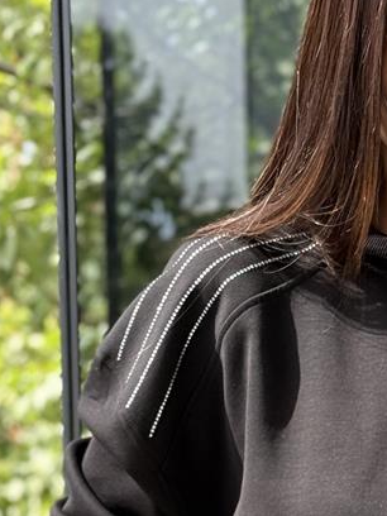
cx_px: 467
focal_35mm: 157
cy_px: 555
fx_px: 2340
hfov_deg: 9.3
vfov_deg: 12.4
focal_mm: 6.76
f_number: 1.78
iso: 80
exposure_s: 1/846
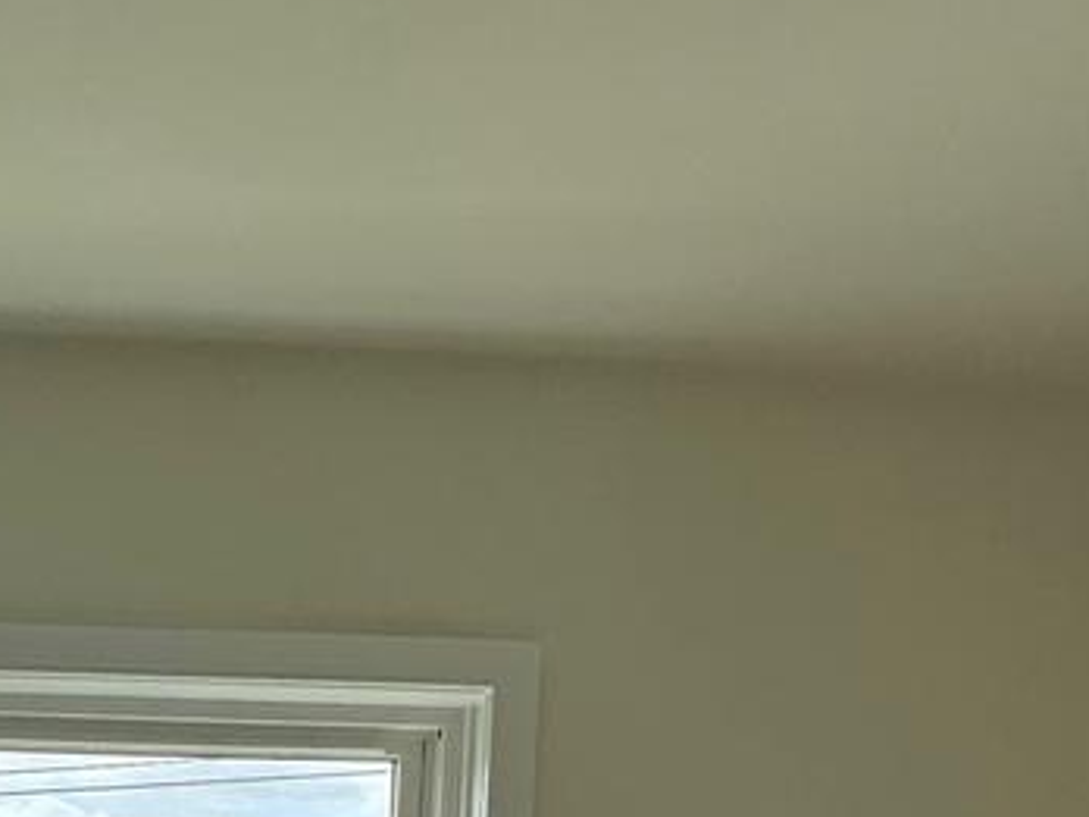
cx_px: -91
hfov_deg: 30.0
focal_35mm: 58
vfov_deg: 21.1
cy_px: 1240
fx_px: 1825
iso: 40
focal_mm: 2.22
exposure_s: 1/643
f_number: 2.2
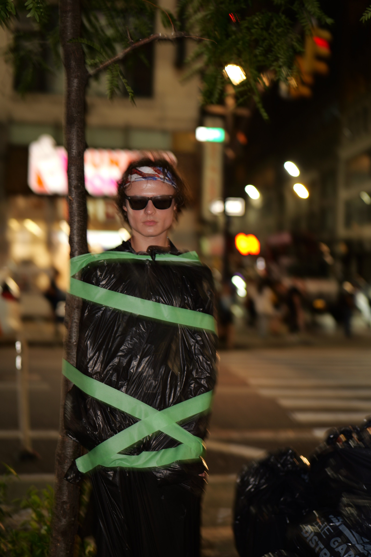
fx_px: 773
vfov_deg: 39.6
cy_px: 278
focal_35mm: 50
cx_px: 186
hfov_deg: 27.0
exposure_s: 1/25
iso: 125
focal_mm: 50
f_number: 1.8
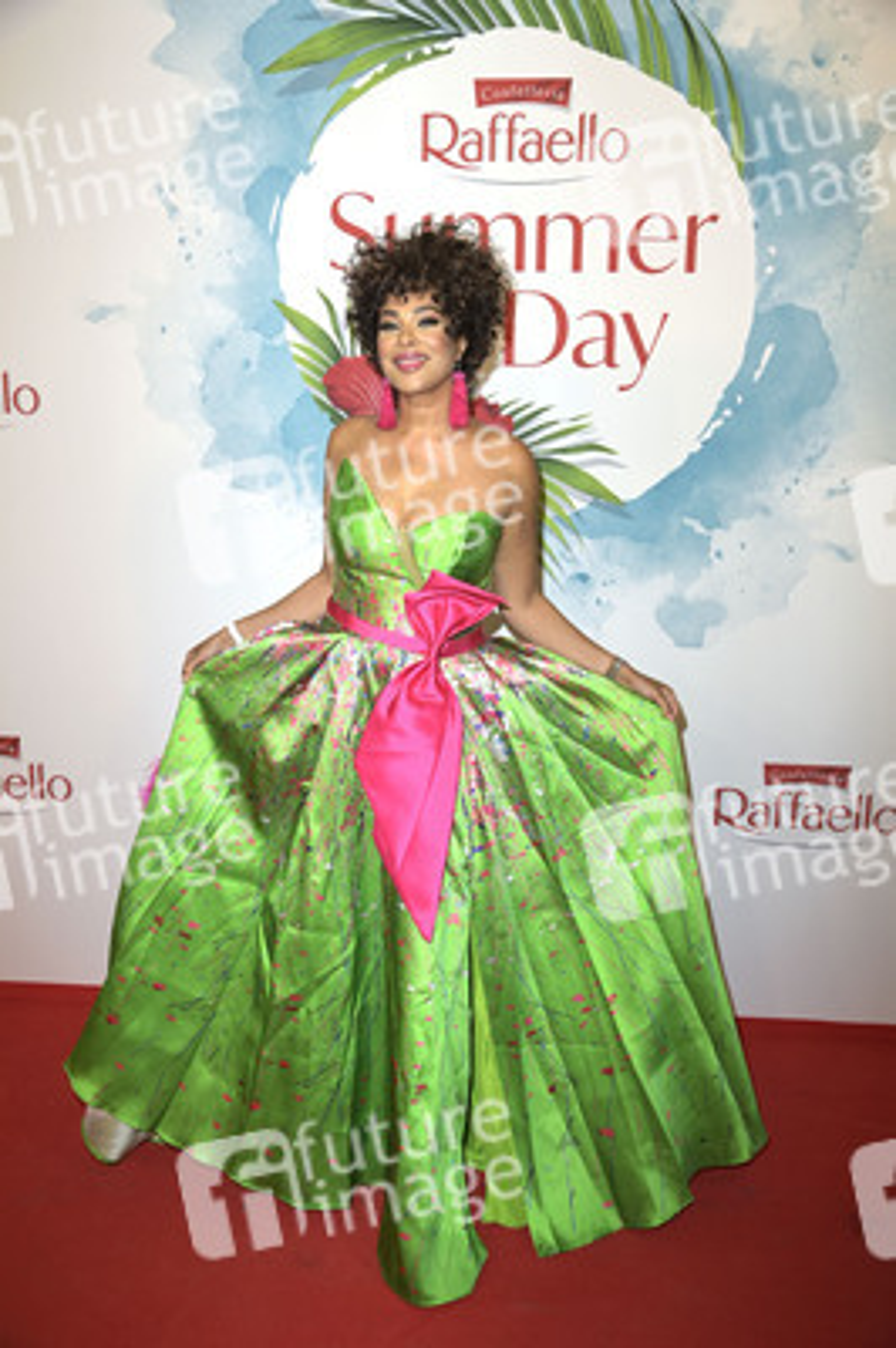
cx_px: 448
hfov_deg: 42.3
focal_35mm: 31
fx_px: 1159
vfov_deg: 60.3
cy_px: 674
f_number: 5.6
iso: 640
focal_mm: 31
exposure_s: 1/250
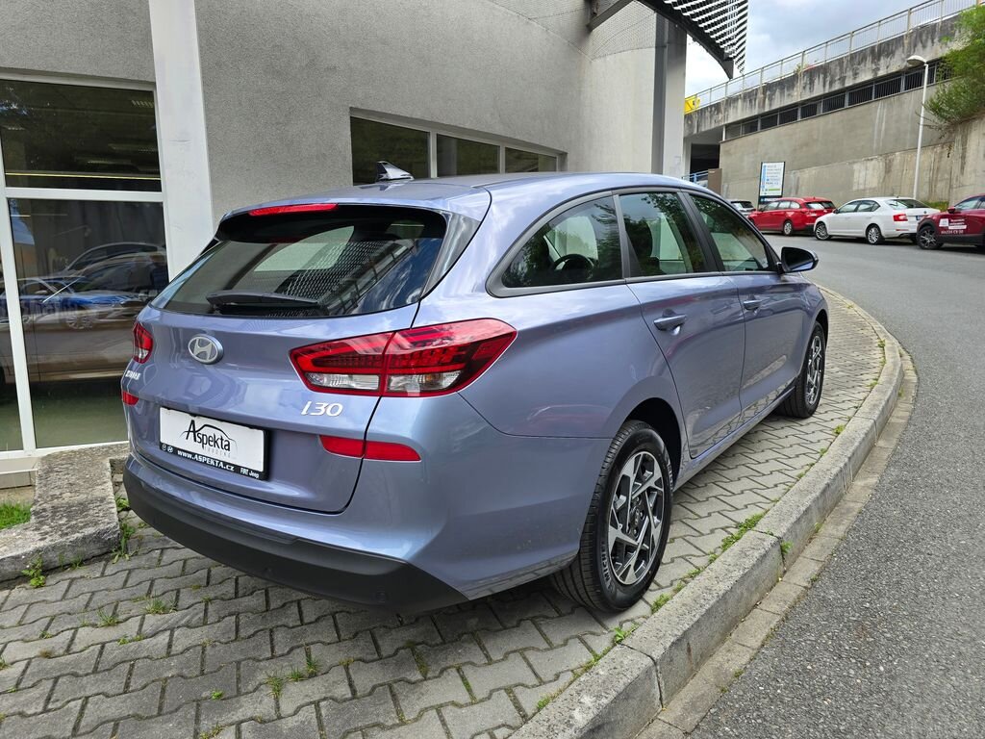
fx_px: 654
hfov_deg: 73.9
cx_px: 492
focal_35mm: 23
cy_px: 370
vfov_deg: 58.9
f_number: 1.7
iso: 12
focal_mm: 6.3
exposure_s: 1/237
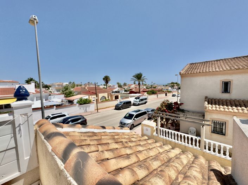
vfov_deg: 85.6
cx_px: 124
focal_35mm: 14
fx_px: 100
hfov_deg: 102.1
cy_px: 92
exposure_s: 1/3717
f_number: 2.2
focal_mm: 2.22
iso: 50
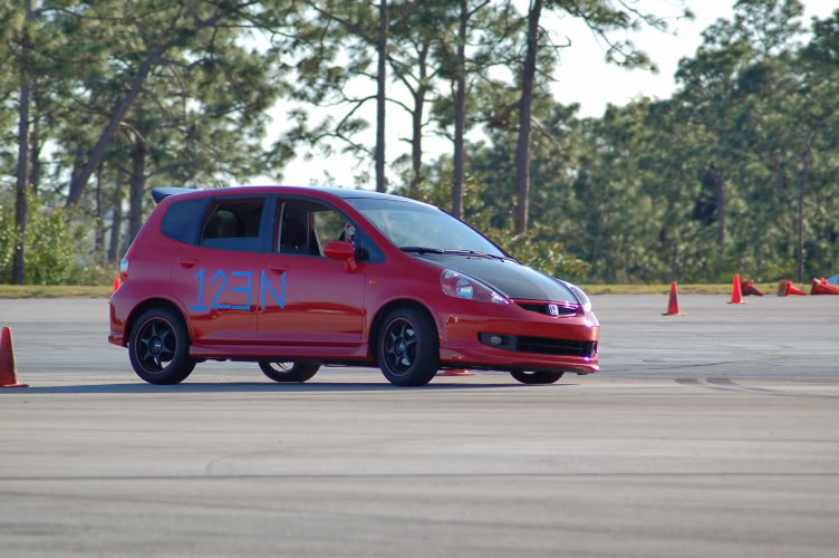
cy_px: 279
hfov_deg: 6.9
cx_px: 420
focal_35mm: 300
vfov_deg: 4.6
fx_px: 6985
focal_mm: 200
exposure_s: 1/1000
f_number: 5
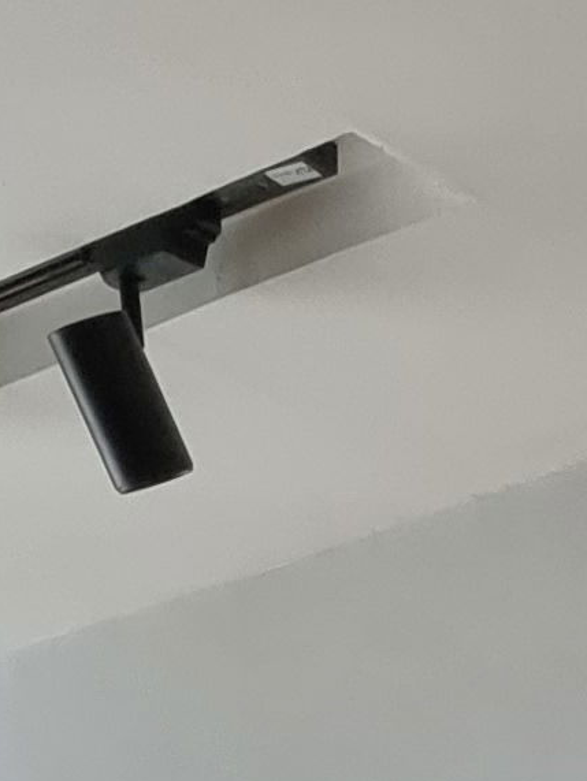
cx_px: 1698
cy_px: 2506
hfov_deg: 7.8
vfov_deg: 9.0
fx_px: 3794
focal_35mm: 168
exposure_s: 1/100
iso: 200
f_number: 1.8
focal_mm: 6.7
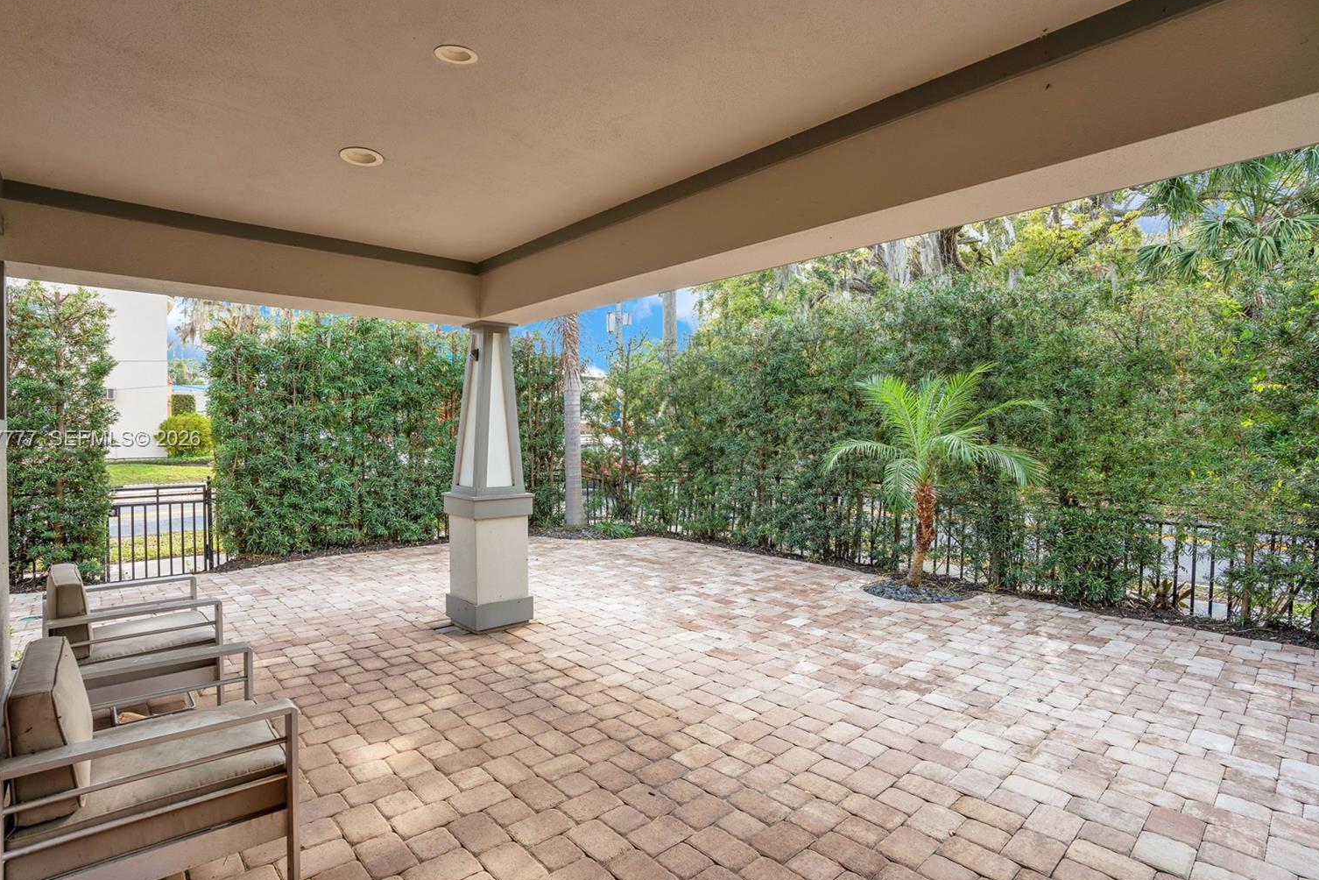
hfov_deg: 93.2
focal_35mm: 17
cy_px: 440
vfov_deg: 70.4
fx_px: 623
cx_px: 629
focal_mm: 16
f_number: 8
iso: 125
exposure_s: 1/30
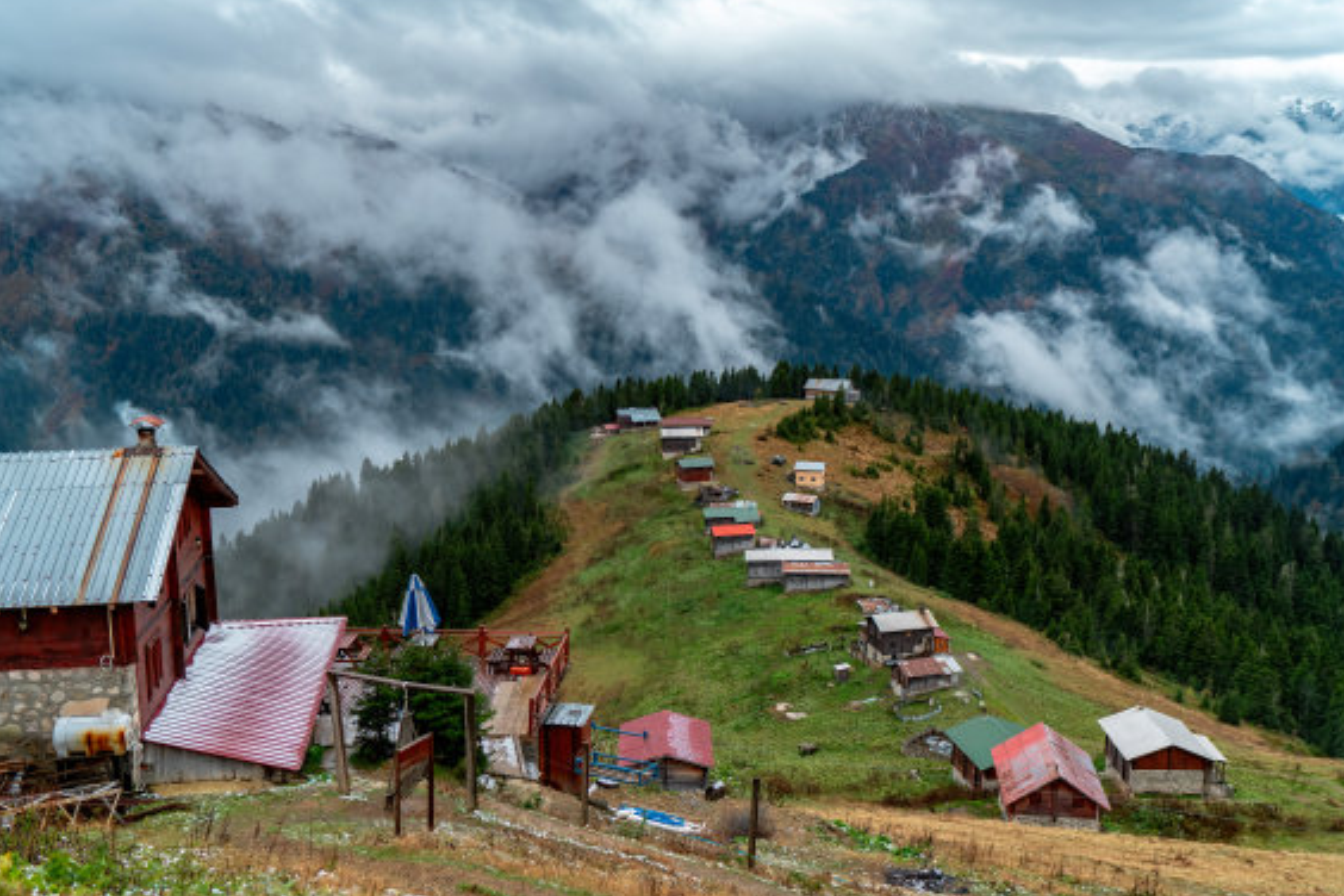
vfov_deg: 35.1
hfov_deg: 50.7
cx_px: 648
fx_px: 1419
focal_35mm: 38
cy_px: 455
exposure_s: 1/800
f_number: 2.2
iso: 80
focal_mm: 35
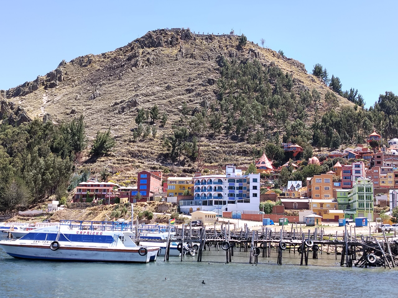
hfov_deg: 39.7
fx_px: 552
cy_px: 149
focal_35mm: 48
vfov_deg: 30.3
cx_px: 199
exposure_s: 1/400
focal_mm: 5.25
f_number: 1.75
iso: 100
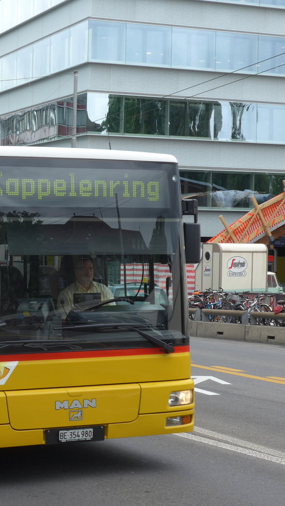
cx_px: -12
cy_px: 254
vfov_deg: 27.9
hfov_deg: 15.5
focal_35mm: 76
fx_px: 1022
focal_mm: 10.7
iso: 80
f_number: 3.3
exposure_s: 1/320
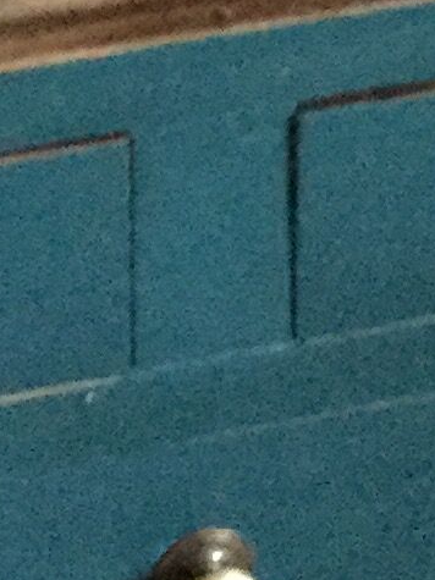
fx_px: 3570
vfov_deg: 8.5
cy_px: -775
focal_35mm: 213
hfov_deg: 7.0
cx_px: 98
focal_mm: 3.3
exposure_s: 1/17
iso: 400
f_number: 2.4
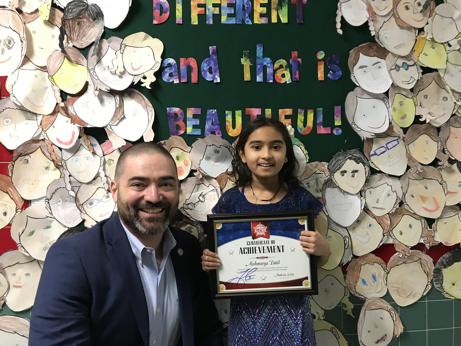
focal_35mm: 28
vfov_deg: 49.7
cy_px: 173
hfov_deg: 63.4
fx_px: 373
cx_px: 230
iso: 64
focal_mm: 3.99
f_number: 1.8
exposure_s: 1/15
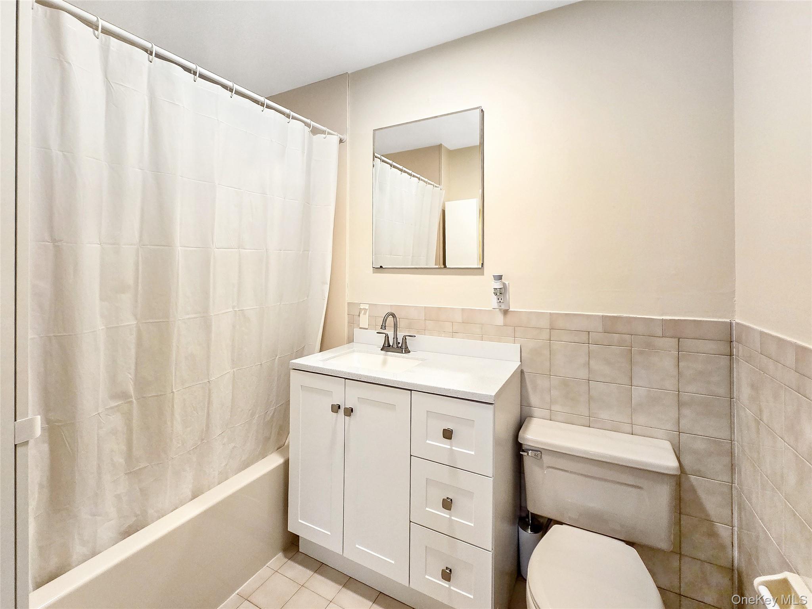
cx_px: 406
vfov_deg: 89.9
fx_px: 305
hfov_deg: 106.2
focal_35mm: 13
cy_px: 304
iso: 160
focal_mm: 2.2
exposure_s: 1/60
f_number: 2.2
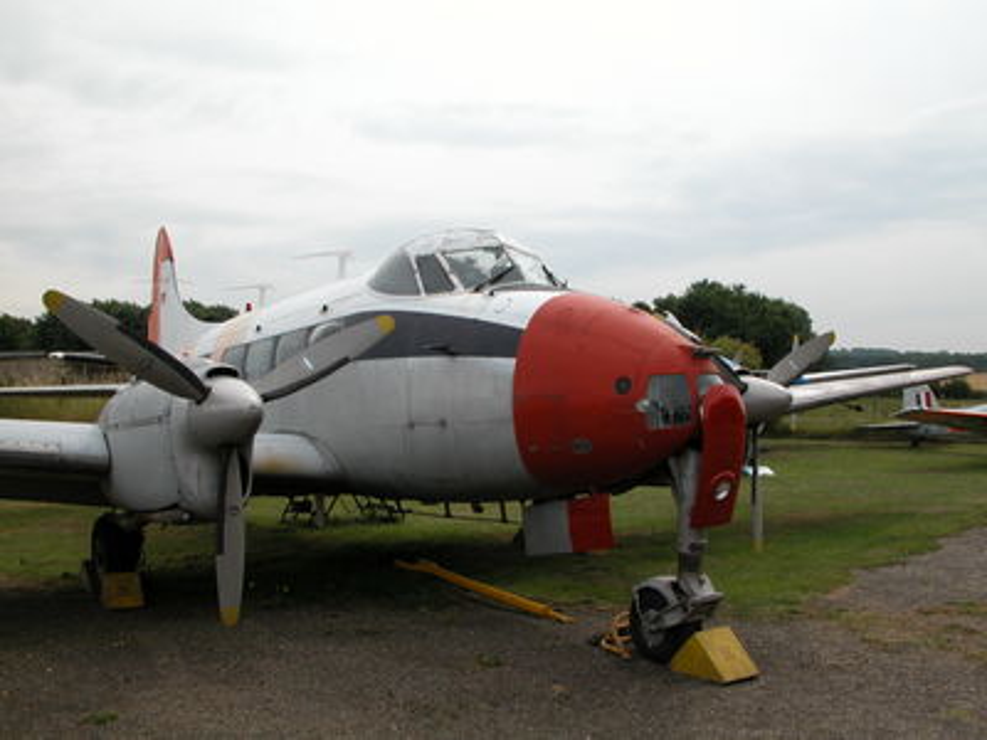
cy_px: 370
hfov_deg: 52.6
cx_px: 494
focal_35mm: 35
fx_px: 998
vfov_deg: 40.7
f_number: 7.1
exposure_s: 1/312
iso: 100
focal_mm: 8.9
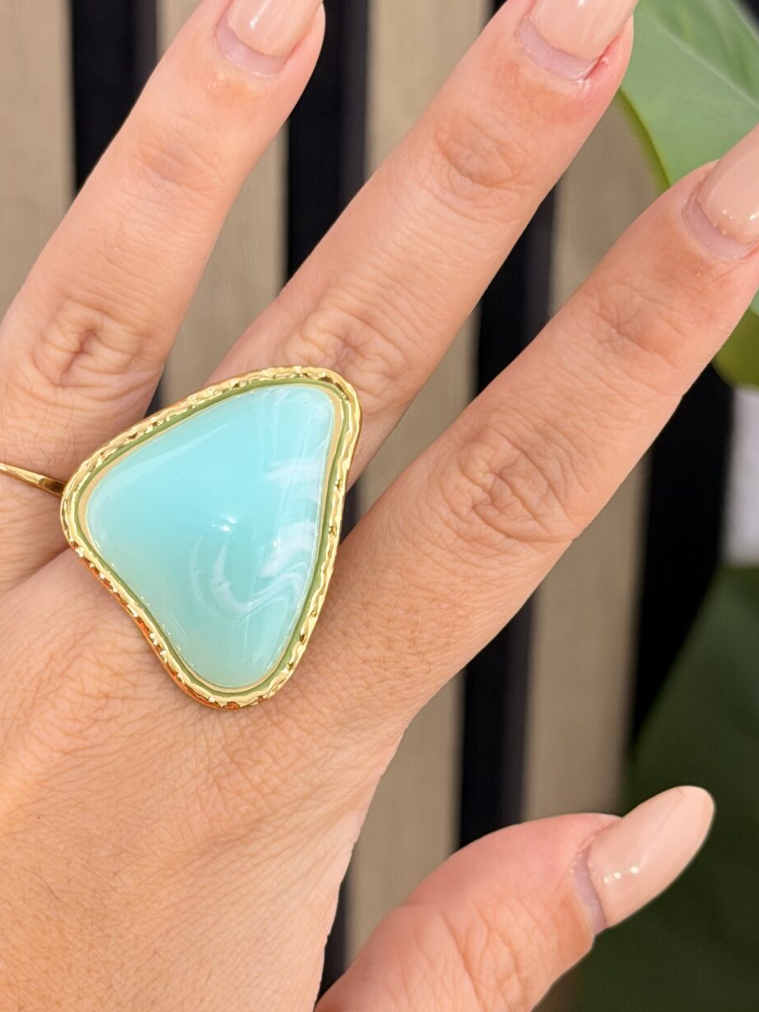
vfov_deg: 19.8
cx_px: 303
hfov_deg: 14.9
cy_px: 581
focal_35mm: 99
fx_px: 2894
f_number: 1.78
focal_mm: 6.76
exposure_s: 1/100
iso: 100
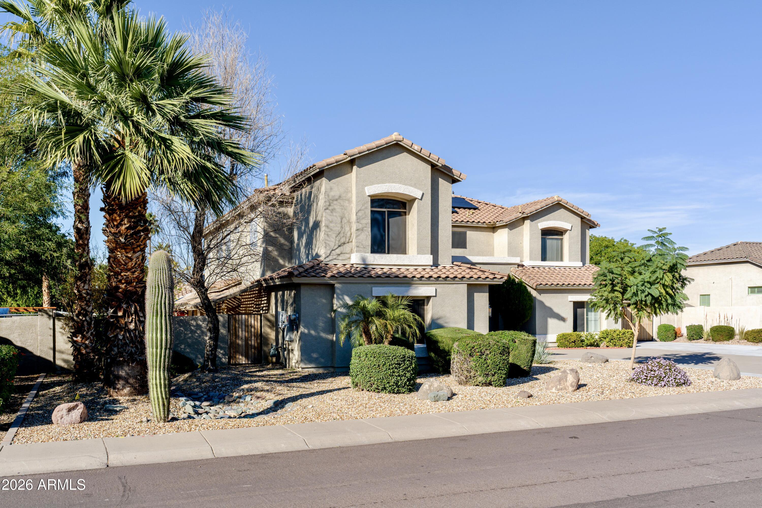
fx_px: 698
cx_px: 381
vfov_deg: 40.0
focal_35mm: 33
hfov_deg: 57.2
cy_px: 254
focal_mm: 33
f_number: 8
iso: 100
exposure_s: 1/400
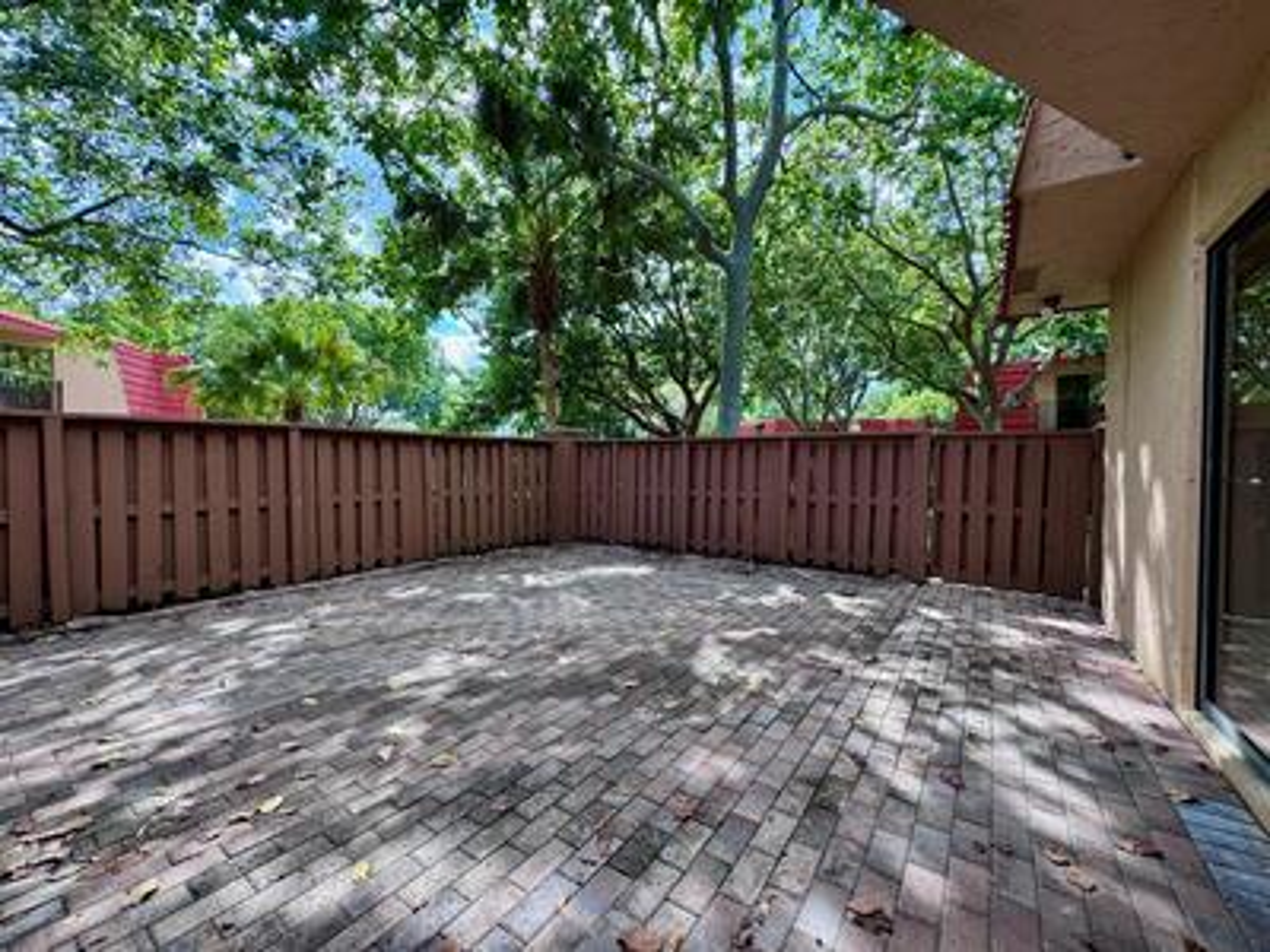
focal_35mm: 14
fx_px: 514
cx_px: 635
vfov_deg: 85.7
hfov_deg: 102.1
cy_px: 476
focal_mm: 2.22
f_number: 2.2
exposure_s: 1/215
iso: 40
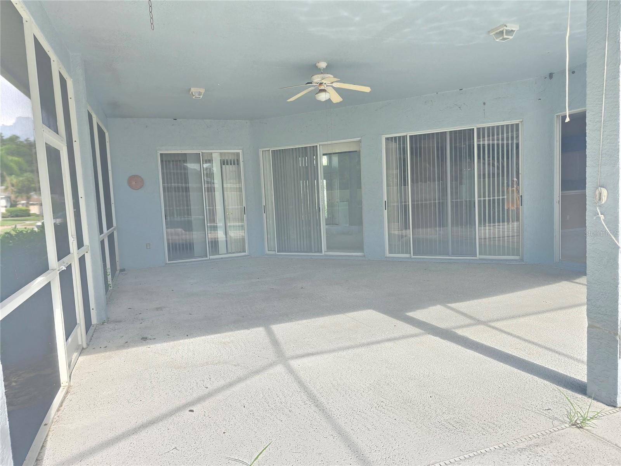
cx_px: 310
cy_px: 233
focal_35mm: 23
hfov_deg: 73.9
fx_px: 413
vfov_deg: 58.9
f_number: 1.7
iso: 20
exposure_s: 1/180
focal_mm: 6.3
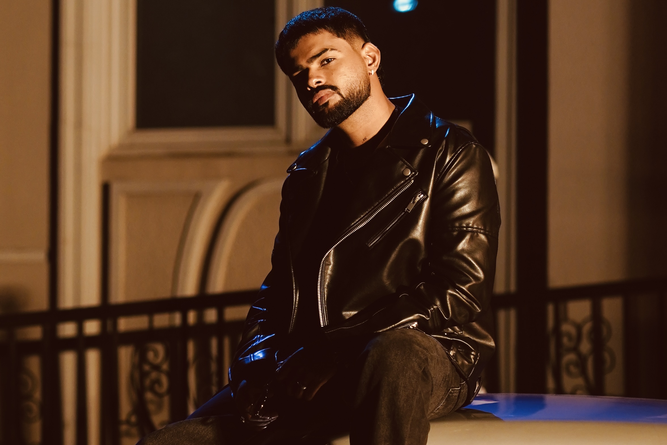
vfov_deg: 16.1
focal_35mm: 85
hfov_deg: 23.9
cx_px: 334
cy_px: 222
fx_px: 1575
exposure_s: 1/160
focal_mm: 85
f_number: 2.5
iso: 800
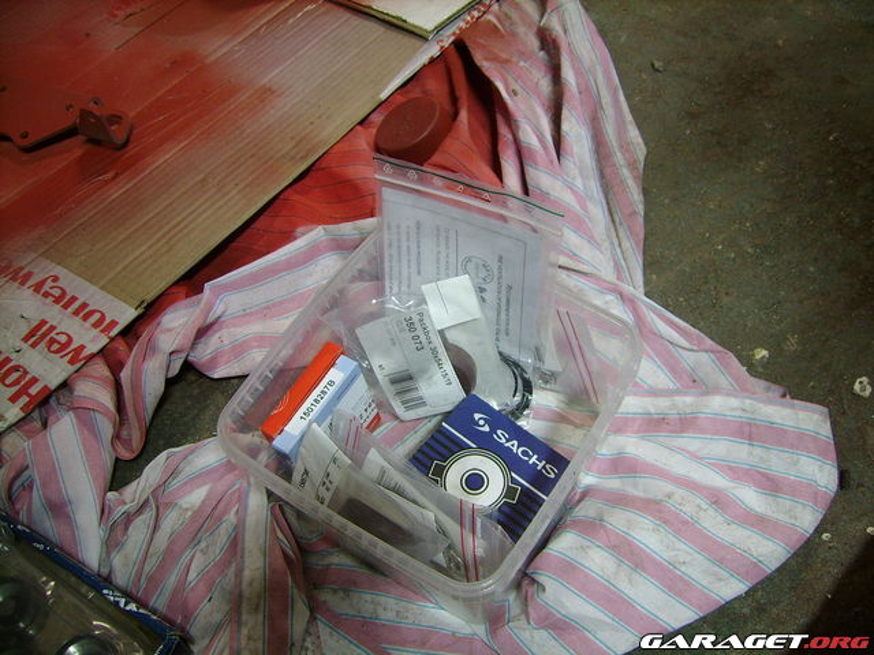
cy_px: 328
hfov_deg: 52.6
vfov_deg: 40.7
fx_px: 884
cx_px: 437
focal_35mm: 35
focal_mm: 5.95
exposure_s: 1/3
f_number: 2.8
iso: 100
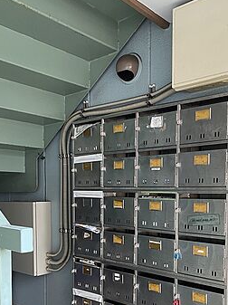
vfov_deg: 49.0
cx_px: 130
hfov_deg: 38.5
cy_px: 213
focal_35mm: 37
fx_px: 326
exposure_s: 1/65
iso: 125
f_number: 1.8
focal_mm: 4.25
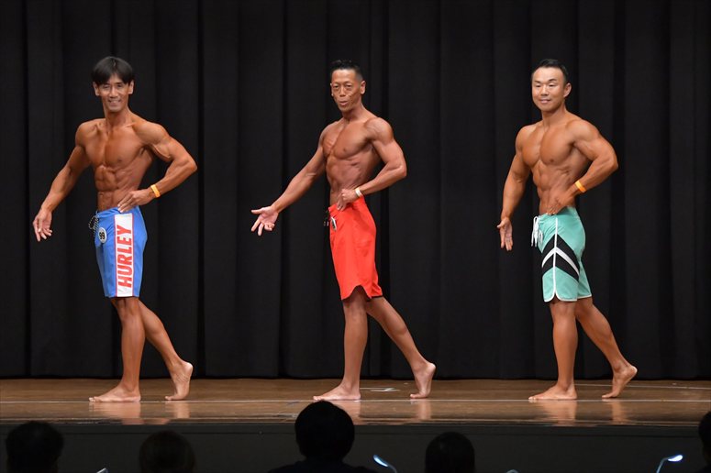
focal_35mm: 183
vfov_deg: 7.5
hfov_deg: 11.2
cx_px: 356
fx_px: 3613
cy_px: 236
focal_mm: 122
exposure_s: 1/400
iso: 6400
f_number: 5.6
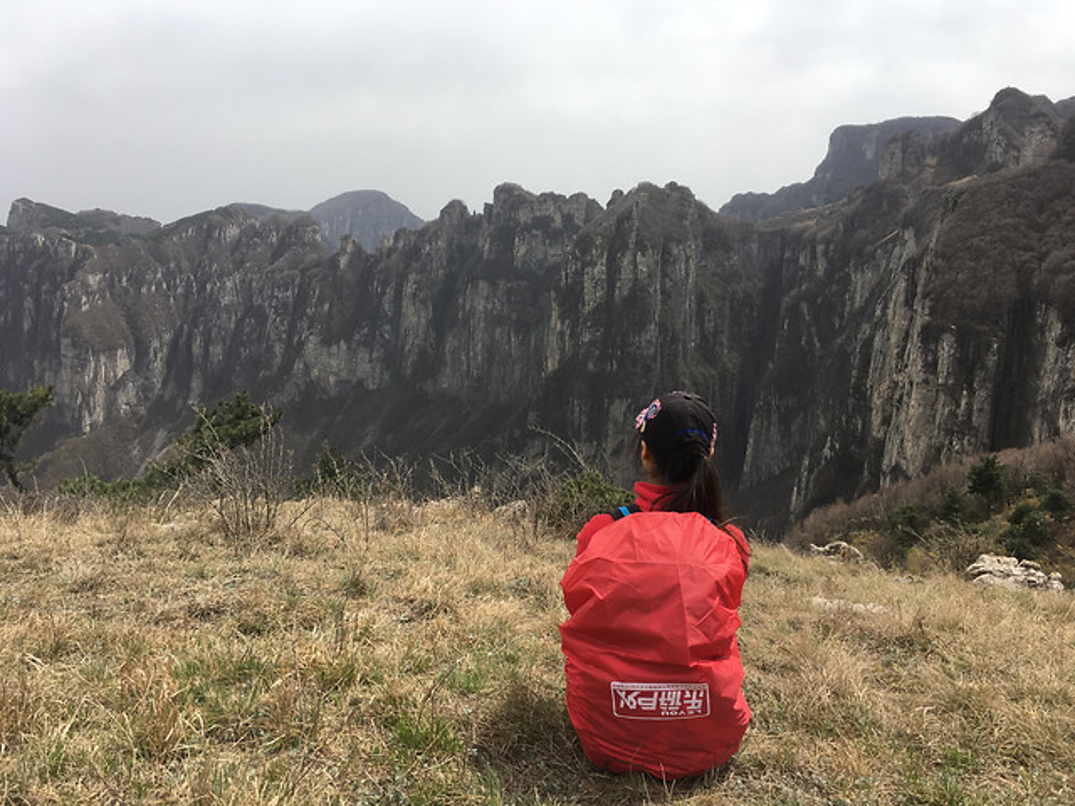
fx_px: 901
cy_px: 403
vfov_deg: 48.2
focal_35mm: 29
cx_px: 538
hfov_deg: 61.7
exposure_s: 1/1148
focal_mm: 4.15
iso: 25
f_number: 2.2
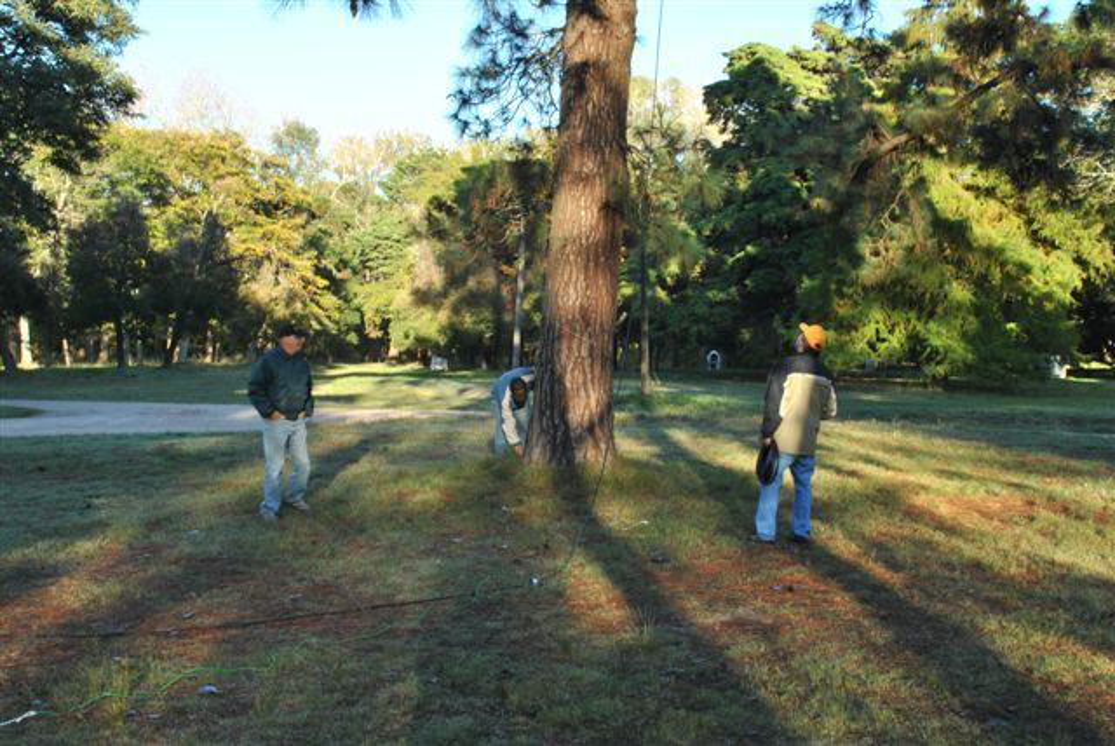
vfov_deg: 34.3
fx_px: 1209
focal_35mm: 39
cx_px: 558
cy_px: 373
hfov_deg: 49.5
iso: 100
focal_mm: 26
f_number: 14
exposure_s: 1/15
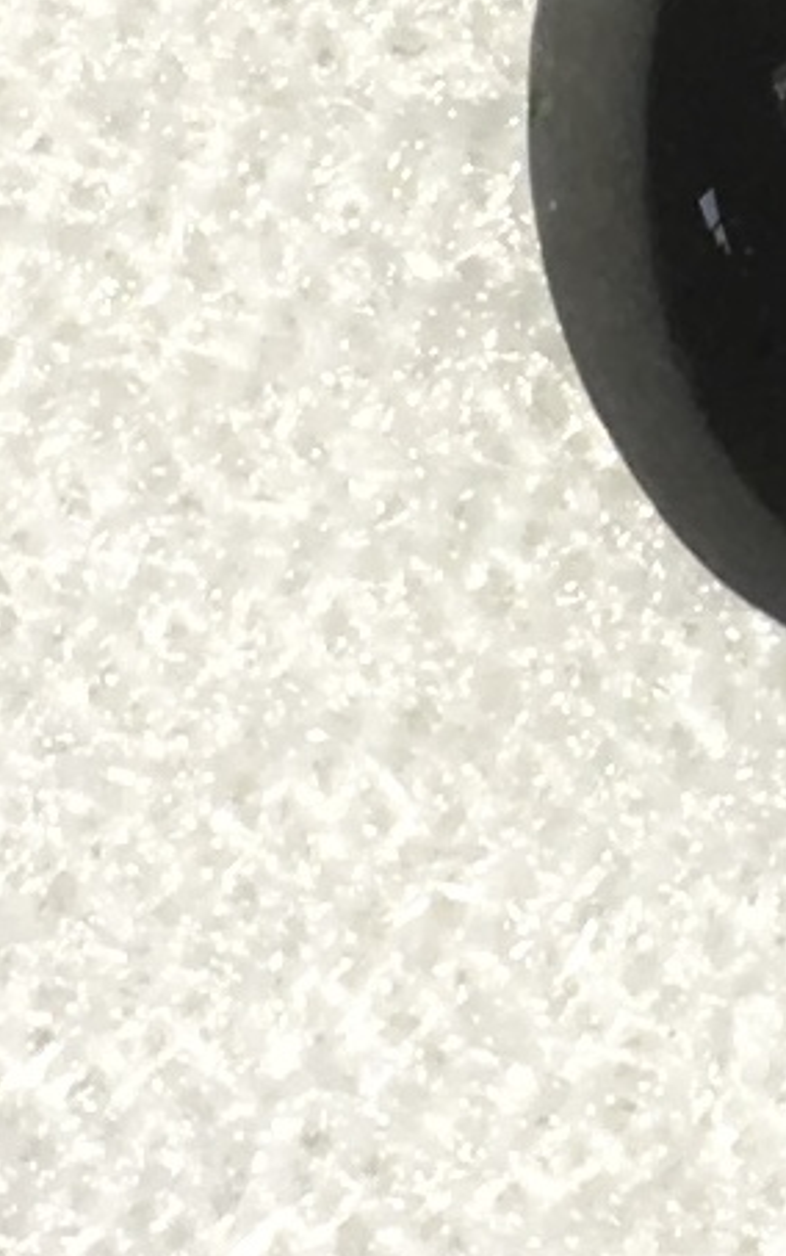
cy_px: 444
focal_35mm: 124
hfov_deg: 10.3
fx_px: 4247
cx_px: 1056
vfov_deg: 16.8
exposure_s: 1/534
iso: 25
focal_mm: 4.15
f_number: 2.2
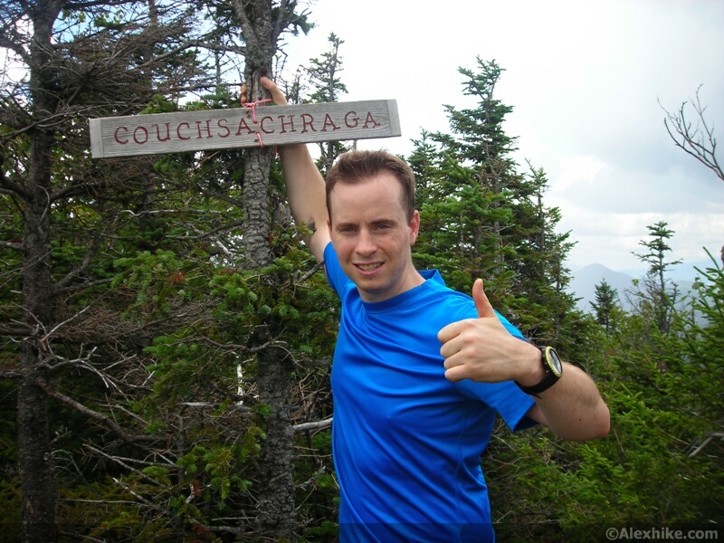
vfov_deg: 37.7
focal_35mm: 38
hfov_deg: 49.0
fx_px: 795
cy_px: 272
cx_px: 362
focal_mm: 6.3
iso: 50
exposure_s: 1/204
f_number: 3.2
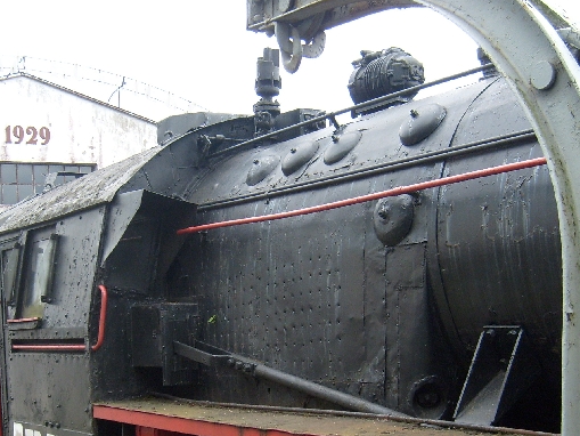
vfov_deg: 26.2
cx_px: 242
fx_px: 922
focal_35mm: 55
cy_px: 333
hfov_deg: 34.8
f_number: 2.8
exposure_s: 1/180
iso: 80
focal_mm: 5.8
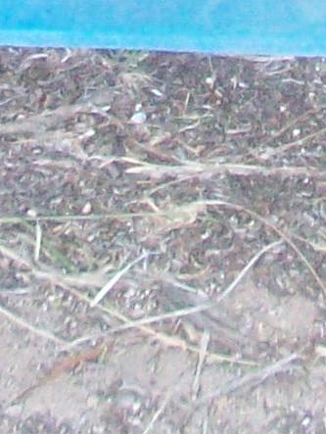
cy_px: -1011
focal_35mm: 255
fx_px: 3197
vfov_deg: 6.8
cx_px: 456
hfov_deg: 5.8
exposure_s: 1/64
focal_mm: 6.2
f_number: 2.8
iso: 200
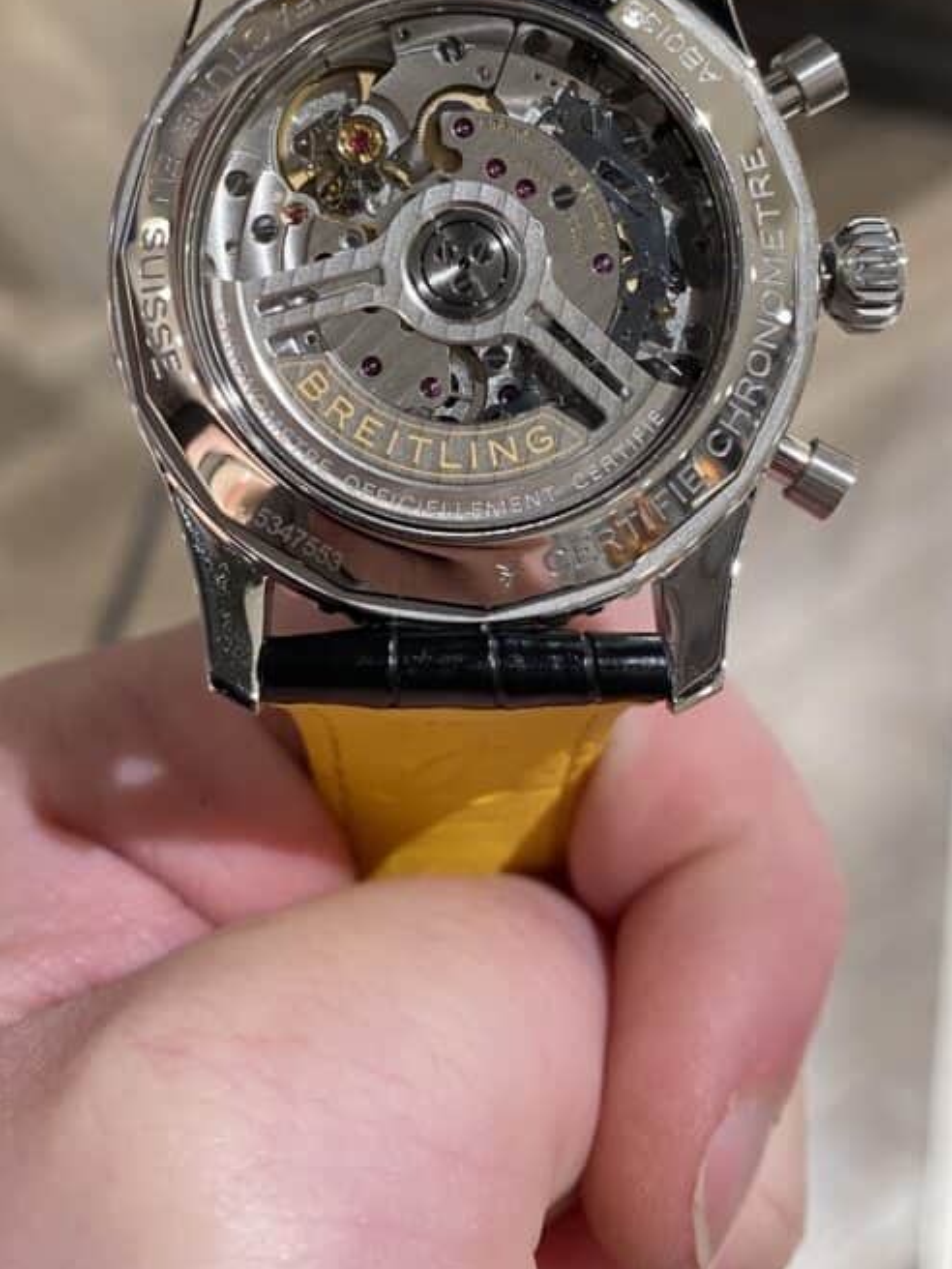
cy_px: 346
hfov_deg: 36.8
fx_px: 1430
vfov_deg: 46.5
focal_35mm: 39
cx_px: 431
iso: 80
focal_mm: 4.25
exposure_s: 1/50
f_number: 1.8
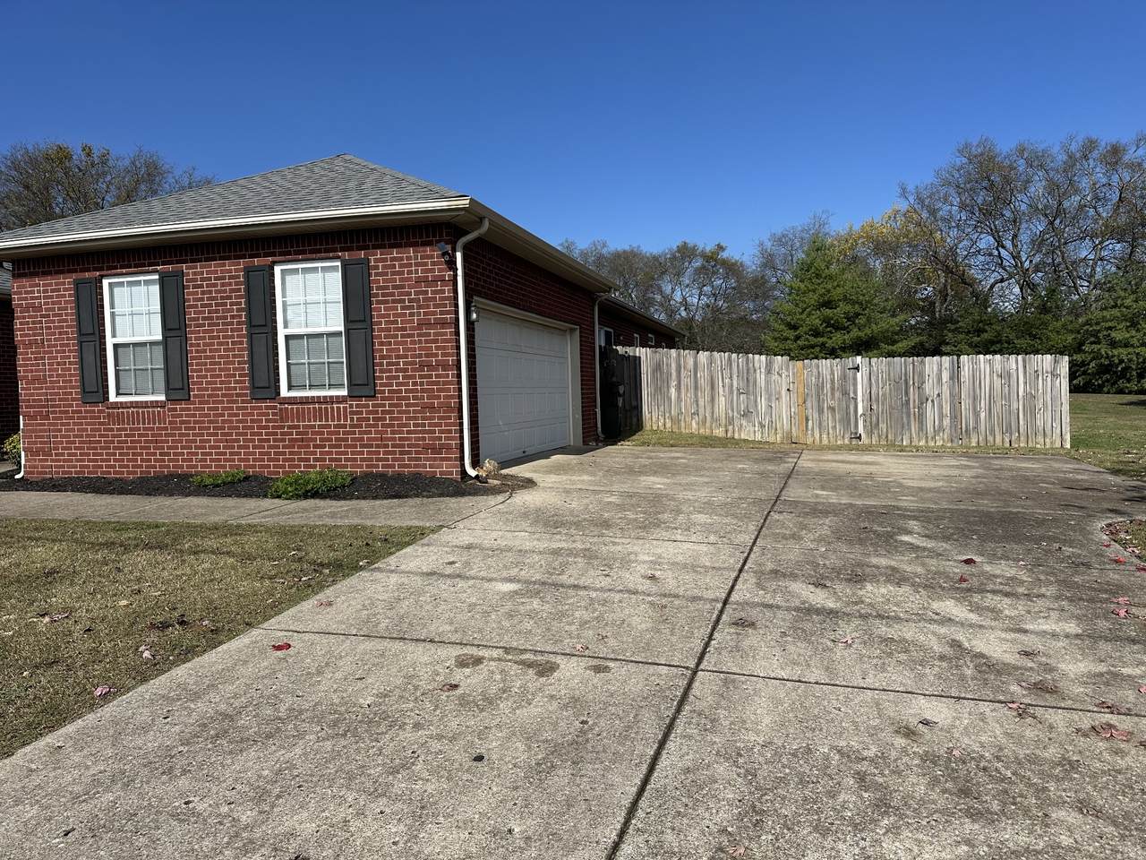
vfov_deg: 56.8
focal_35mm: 24
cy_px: 430
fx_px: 795
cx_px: 573
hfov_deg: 71.6
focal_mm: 6.86
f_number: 1.78
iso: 80
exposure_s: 1/6623
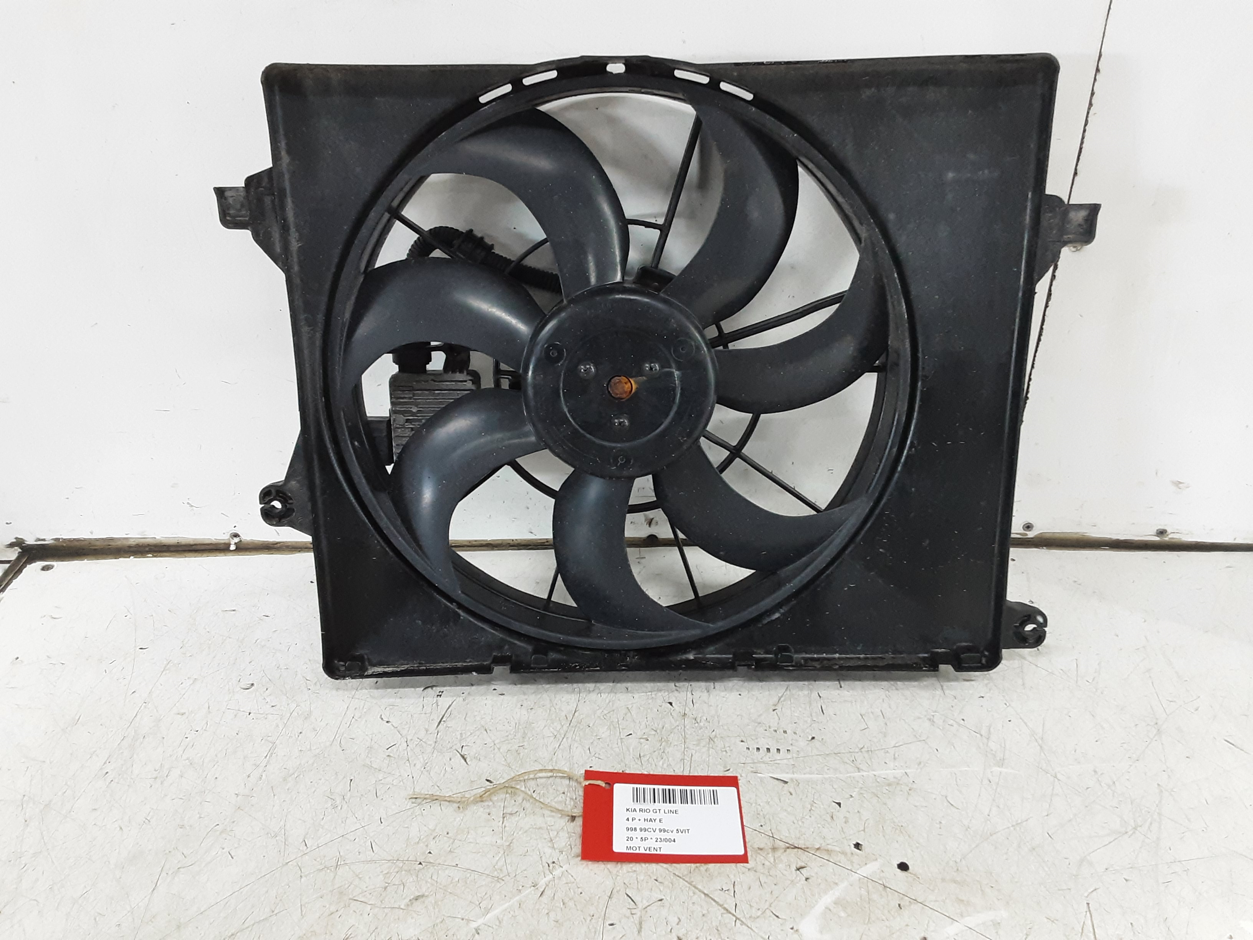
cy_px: 470
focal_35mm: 27
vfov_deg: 51.4
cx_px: 626
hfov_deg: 65.3
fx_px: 977
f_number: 1.9
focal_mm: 2.91
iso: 160
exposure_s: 1/33
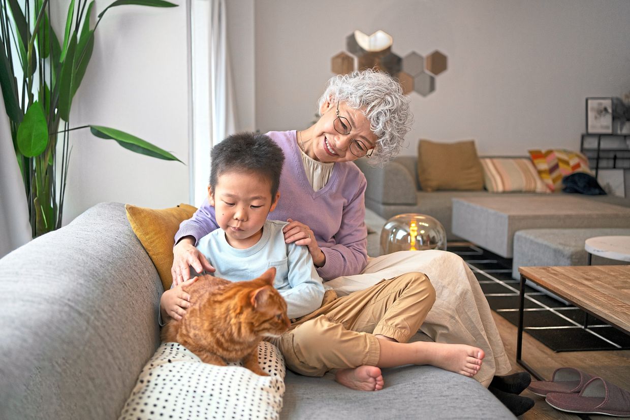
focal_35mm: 35
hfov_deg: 54.4
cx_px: 315
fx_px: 613
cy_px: 210
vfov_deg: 37.9
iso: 640
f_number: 2.8
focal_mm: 35
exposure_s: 1/320
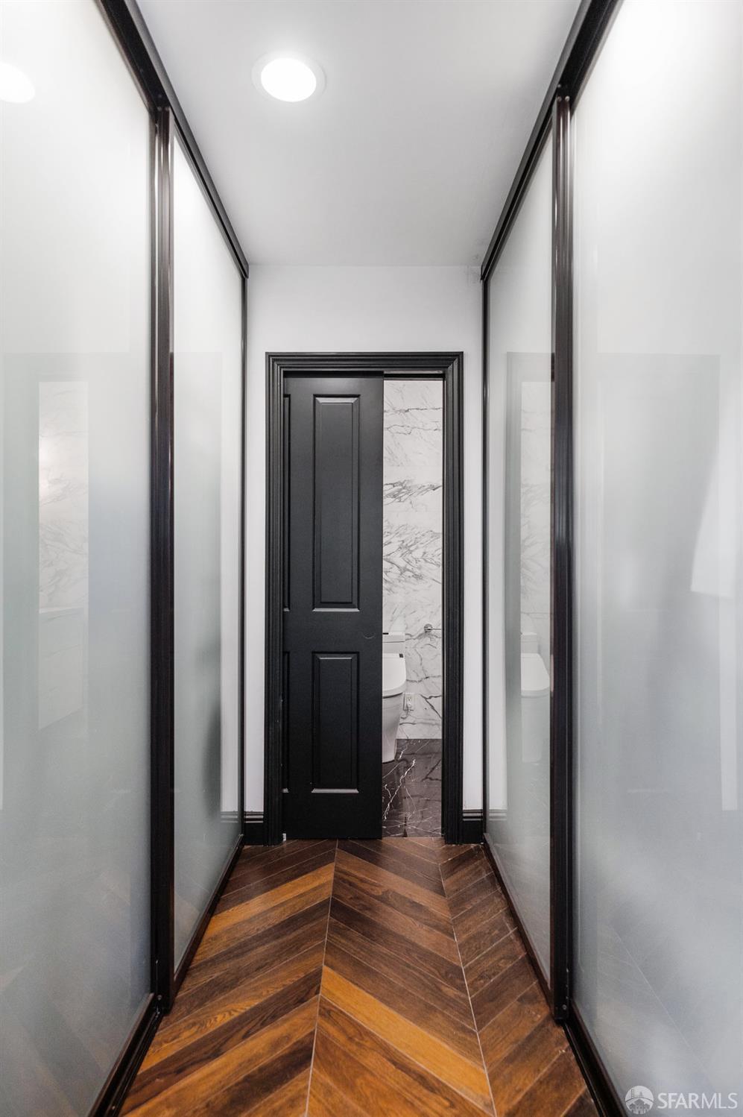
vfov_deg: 84.0
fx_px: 620
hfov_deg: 61.9
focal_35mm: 20
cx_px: 372
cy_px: 558
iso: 400
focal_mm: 20
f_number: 4
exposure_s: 1/50
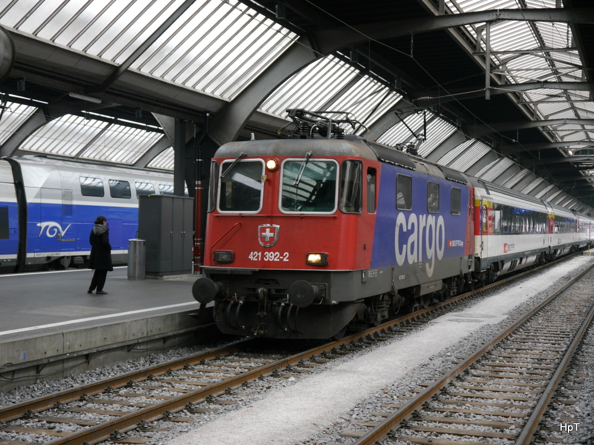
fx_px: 961
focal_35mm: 56
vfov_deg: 26.1
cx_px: 297
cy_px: 222
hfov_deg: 34.3
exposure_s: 1/60
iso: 400
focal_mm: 28
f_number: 4.8
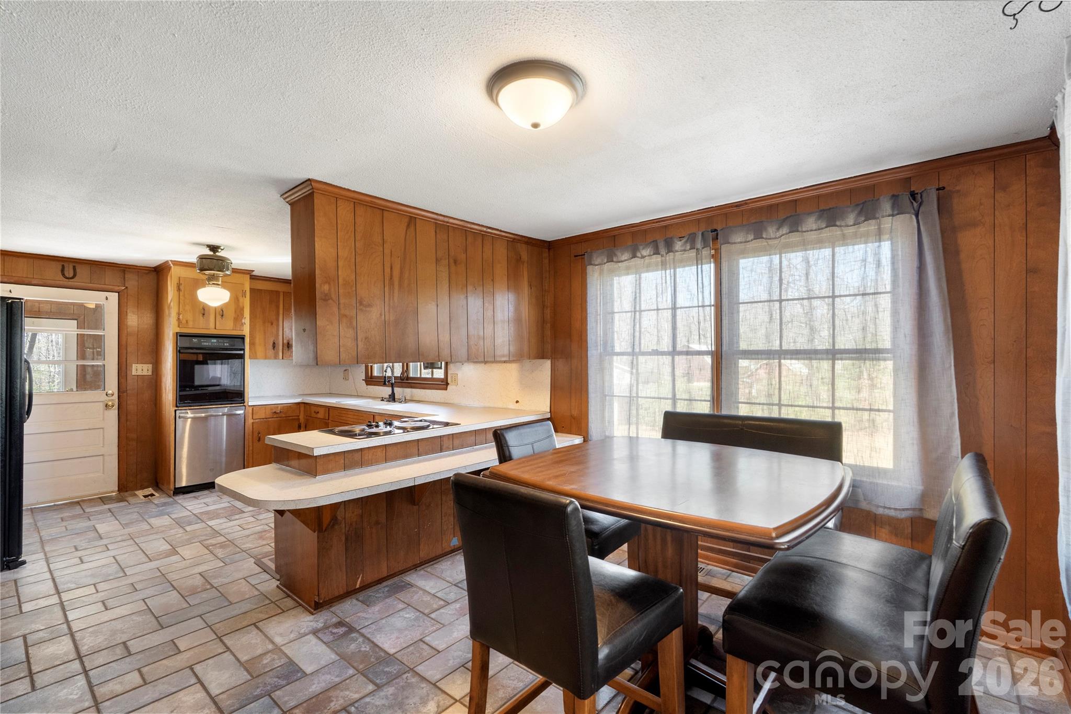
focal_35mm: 16
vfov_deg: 73.7
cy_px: 357
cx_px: 536
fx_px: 476
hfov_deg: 96.7
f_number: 6.3
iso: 1000
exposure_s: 1/4
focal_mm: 16
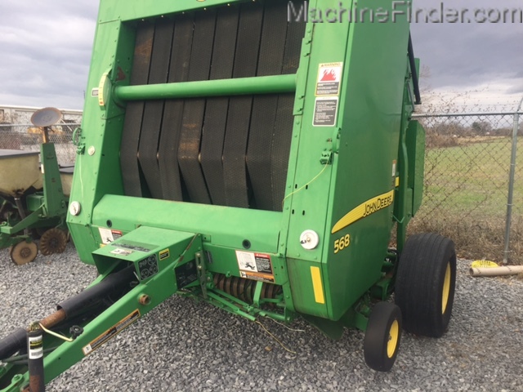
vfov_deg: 48.2
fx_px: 438
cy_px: 196
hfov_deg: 61.7
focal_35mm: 29
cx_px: 262
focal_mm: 4.15
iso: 32
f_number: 2.2
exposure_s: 1/314
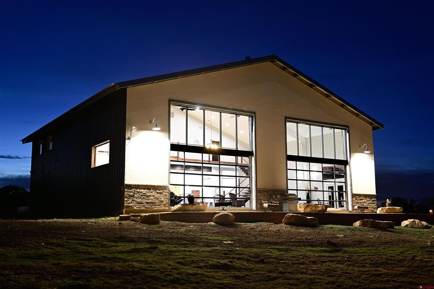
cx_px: 217
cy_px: 144
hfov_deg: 49.6
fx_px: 470
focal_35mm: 39
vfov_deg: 34.2
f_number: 4
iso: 640
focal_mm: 39
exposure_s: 1/5
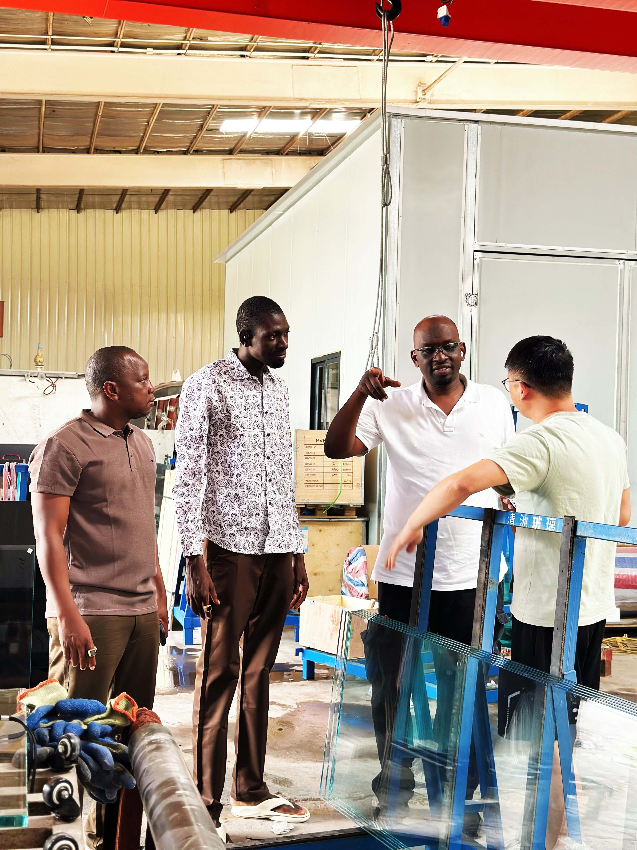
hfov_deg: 30.3
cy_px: 425
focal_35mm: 48
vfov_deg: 39.7
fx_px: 1178
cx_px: 318
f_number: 1.78
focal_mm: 6.86
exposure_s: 1/121
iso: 125
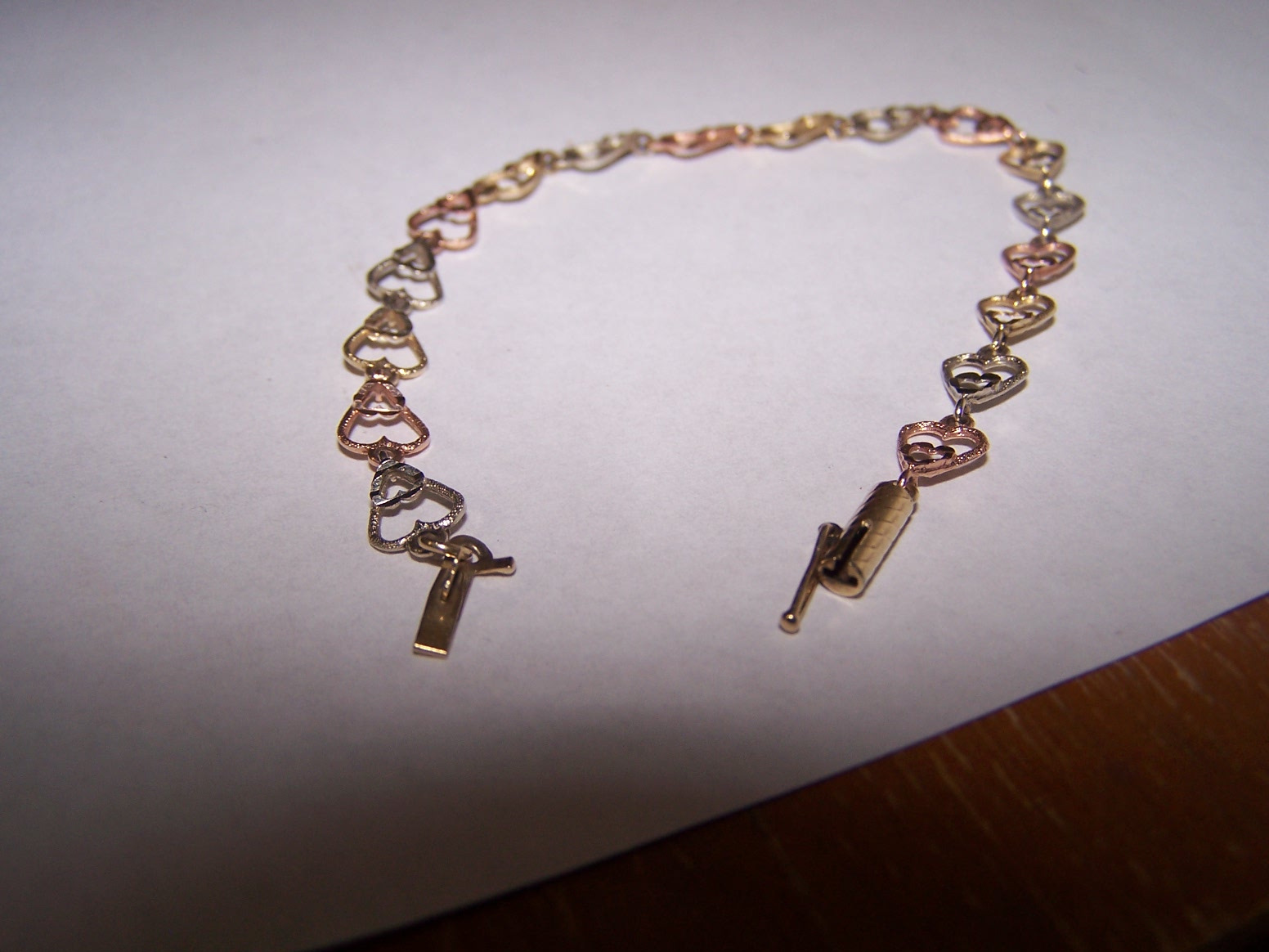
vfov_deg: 37.7
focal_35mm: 38
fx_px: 1393
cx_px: 634
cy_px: 476
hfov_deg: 49.0
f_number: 2.8
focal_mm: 6.3
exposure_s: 1/60
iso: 80
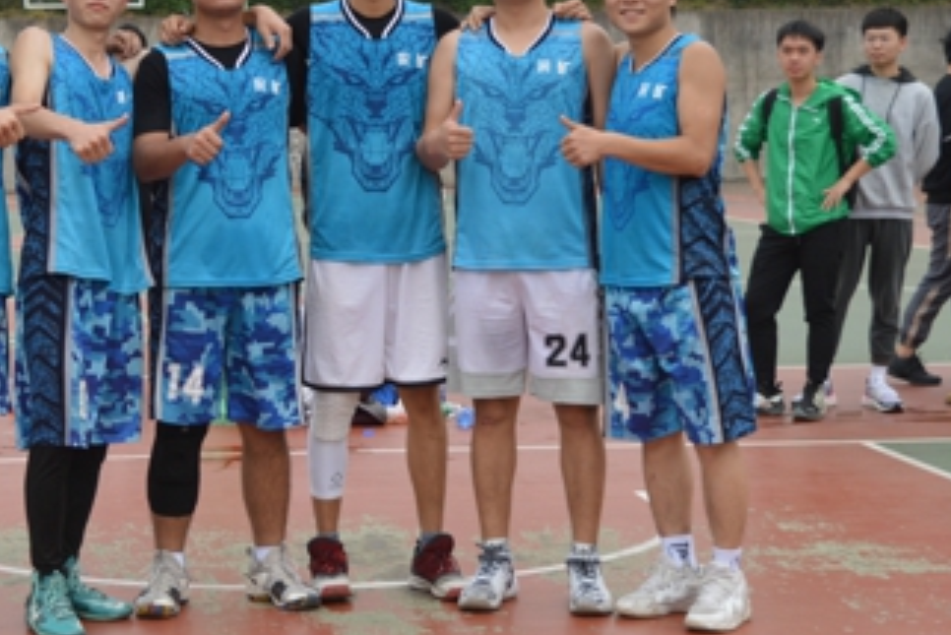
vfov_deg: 14.3
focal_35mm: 95
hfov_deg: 21.4
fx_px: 2511
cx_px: 346
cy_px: 112
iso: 400
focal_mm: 34
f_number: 5
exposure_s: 1/1250
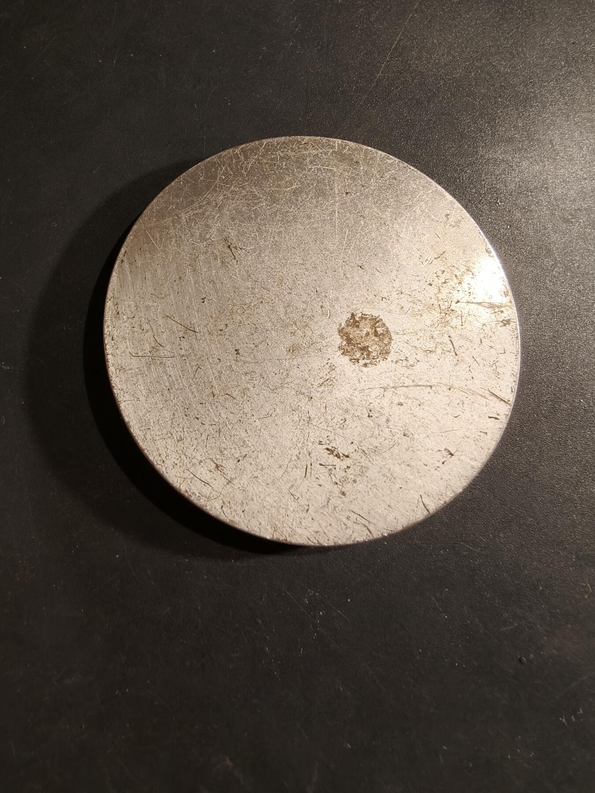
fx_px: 527
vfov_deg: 73.9
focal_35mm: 23
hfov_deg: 58.9
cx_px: 298
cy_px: 396
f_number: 2
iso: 80
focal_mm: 2.32
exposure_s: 1/100
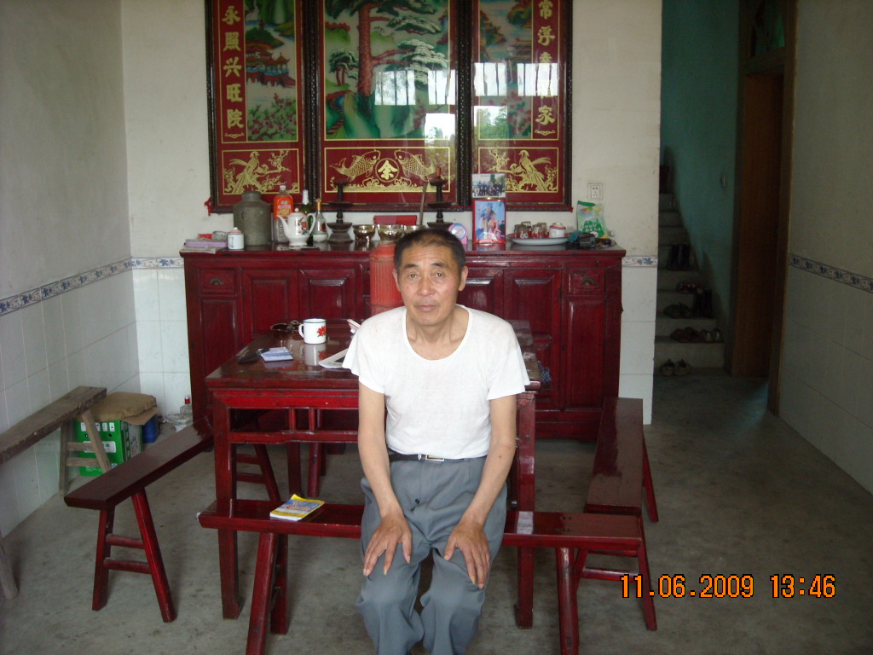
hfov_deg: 52.6
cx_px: 436
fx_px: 883
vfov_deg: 40.7
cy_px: 328
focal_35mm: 35
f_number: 2.8
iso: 183
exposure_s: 1/60
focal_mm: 5.7
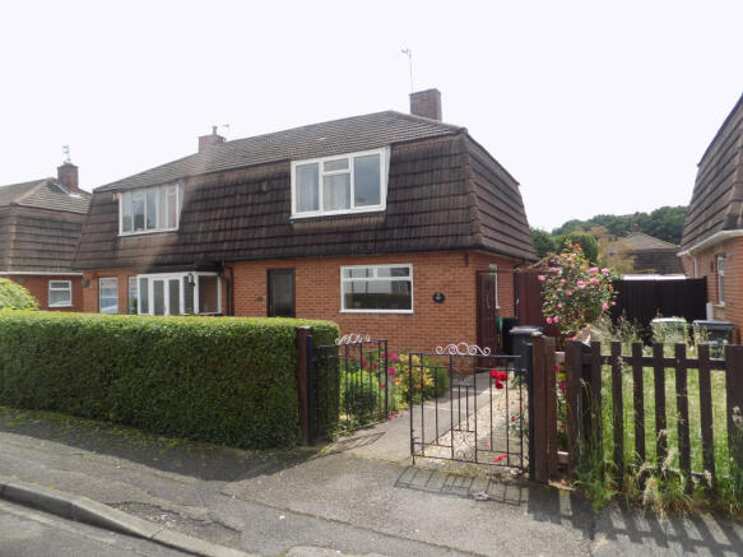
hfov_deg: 73.9
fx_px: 494
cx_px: 372
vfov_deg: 58.9
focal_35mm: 23
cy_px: 278
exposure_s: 1/640
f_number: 3.1
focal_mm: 4
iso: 80
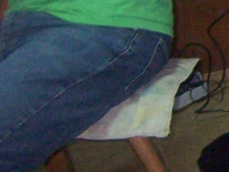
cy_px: -70
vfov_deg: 10.7
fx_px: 893
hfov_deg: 11.1
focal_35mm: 135
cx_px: 624
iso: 200
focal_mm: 3.8
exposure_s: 1/30
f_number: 2.8
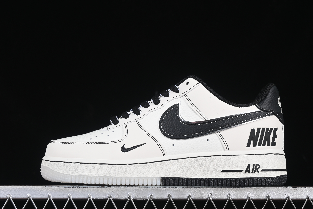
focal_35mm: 86
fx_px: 748
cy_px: 111
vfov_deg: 15.9
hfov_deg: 23.6
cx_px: 165
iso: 160
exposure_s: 1/80
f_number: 8
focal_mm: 50
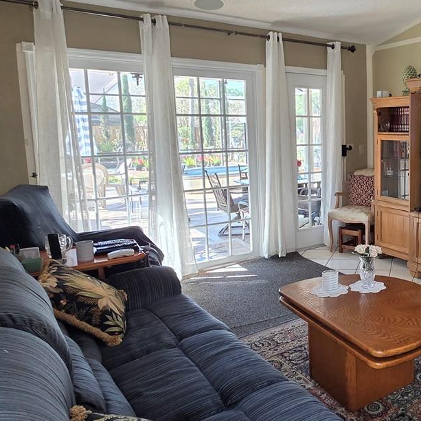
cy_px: 179
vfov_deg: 53.8
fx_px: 413
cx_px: 389
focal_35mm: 30
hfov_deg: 47.8
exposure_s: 1/120
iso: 160
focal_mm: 2.2
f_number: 1.9
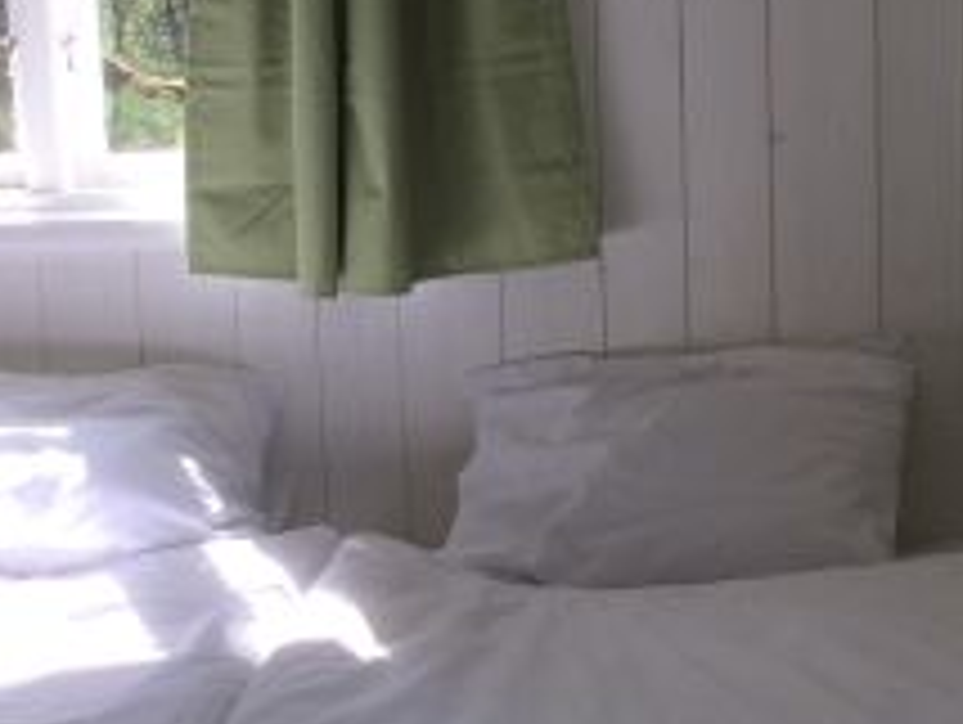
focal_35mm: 98
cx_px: 418
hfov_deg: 20.0
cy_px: 286
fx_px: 2729
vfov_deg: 15.1
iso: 32
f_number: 2.2
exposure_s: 1/328
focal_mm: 4.12
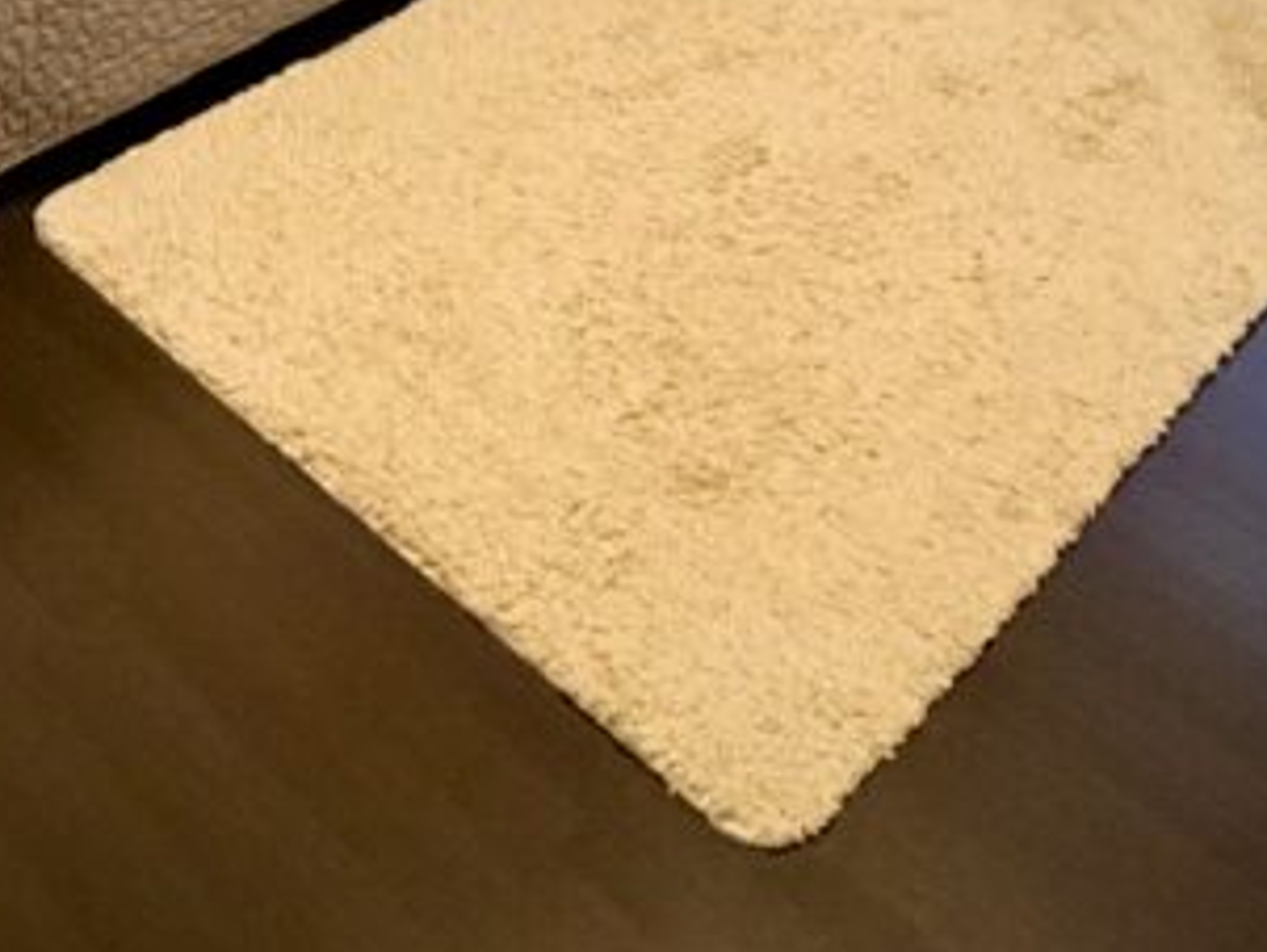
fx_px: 1832
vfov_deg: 23.6
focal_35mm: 50
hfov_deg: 37.8
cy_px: -457
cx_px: 432
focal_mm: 2.22
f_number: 2.2
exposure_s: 1/50
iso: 1000
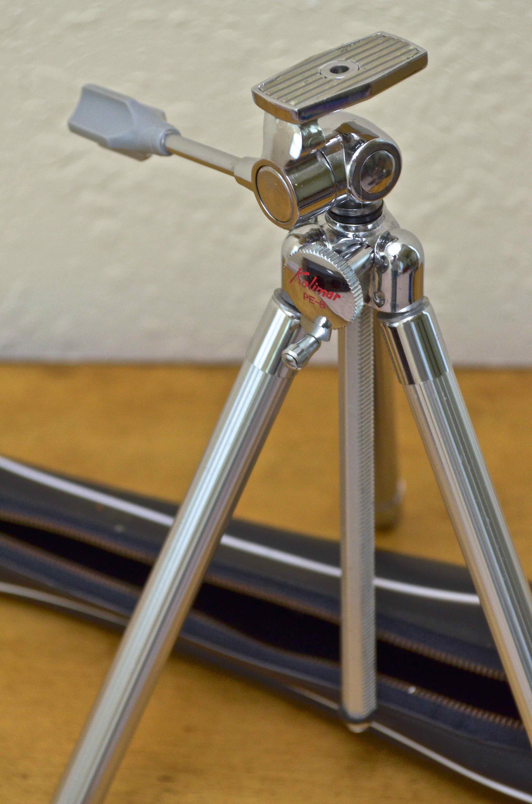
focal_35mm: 128
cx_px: 266
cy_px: 402
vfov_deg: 16.1
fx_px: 2839
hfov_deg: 10.7
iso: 500
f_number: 6.3
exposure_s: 1/60
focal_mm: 85
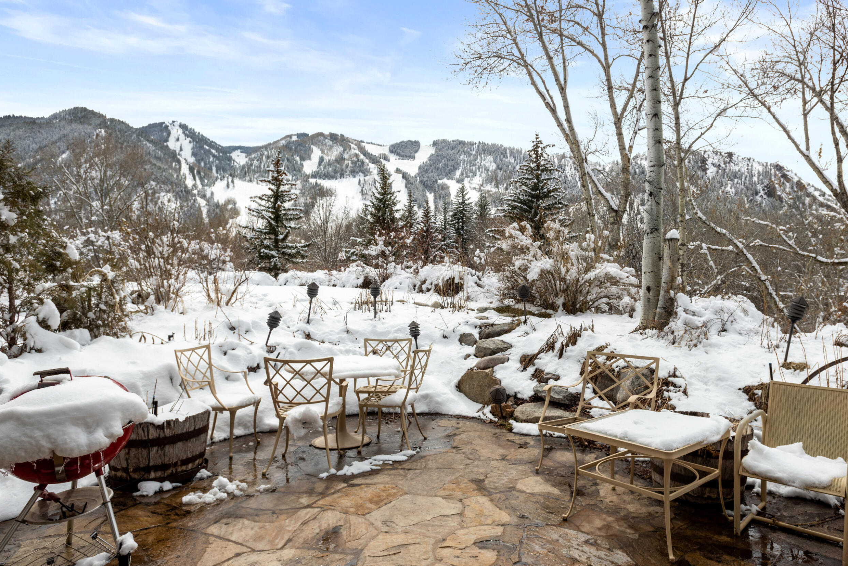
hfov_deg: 76.0
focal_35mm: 23
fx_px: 542
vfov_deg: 55.1
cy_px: 274
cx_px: 447
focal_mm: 19
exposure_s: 1/1000
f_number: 7.1
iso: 200
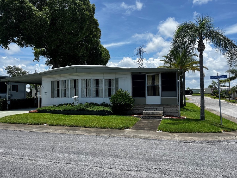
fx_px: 185
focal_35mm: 27
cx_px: 118
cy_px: 88
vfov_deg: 51.4
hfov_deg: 65.3
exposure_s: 1/4310
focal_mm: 5.1
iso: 50
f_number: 1.6
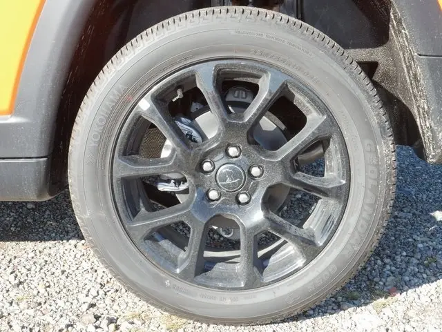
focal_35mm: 50
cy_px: 166
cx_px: 221
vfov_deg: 29.1
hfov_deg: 38.2
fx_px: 639
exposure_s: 1/15
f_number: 18
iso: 200
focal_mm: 25
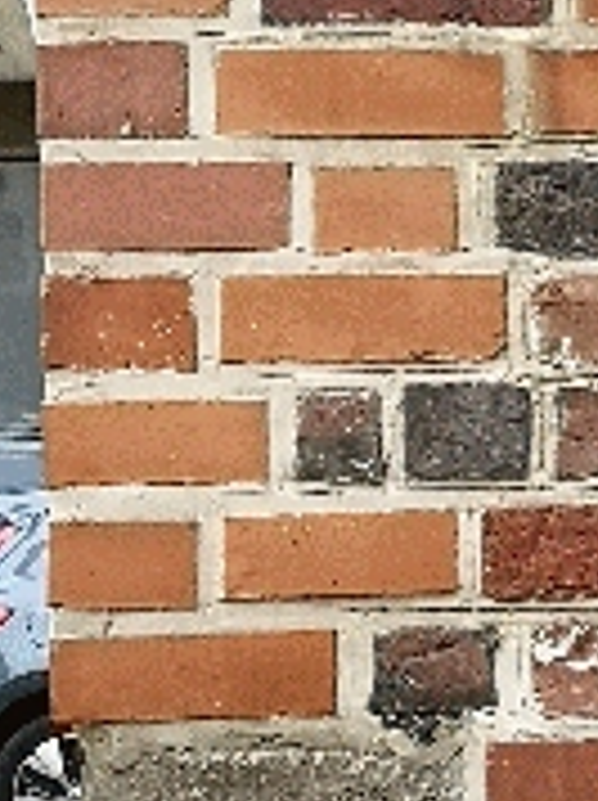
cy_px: 389
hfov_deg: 6.9
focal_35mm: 210
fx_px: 4849
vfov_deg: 9.4
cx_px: 1124
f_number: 1.8
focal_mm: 5.58
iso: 50
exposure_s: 1/100
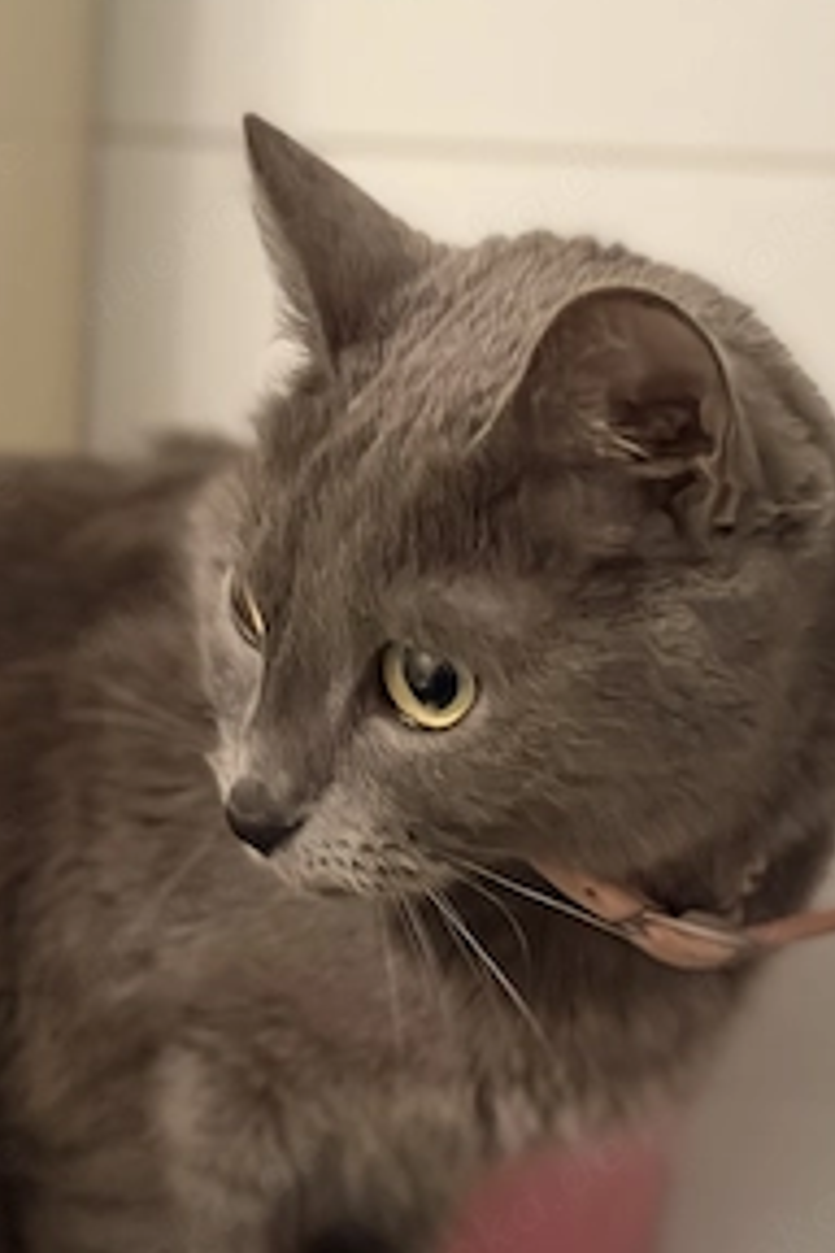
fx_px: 2609
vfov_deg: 27.0
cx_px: 357
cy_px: 631
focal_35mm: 75
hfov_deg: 18.2
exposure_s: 1/20
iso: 320
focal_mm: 5.96
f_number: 1.6
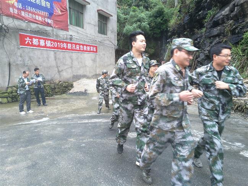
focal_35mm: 22
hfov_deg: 76.4
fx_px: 158
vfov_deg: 61.1
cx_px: 124
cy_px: 93
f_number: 2
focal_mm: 3.79
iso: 50
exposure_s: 1/109
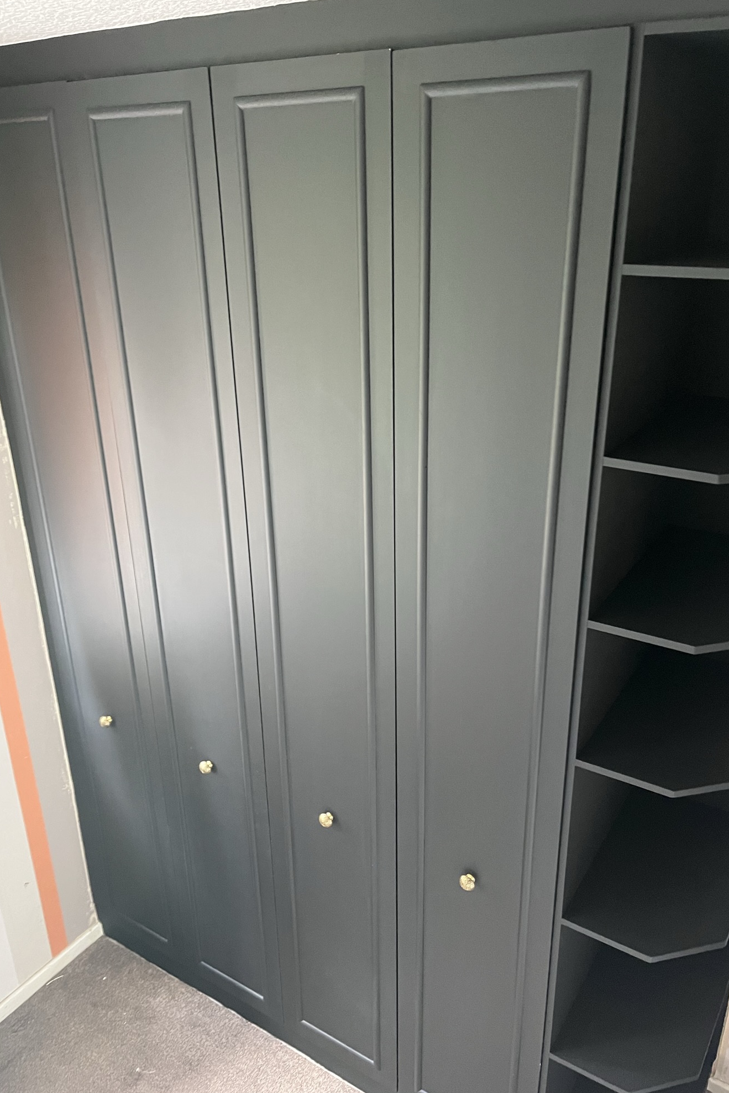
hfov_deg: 46.4
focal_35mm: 28
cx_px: 386
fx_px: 850
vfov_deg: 65.5
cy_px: 534
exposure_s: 1/56
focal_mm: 5.1
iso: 500
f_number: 1.6
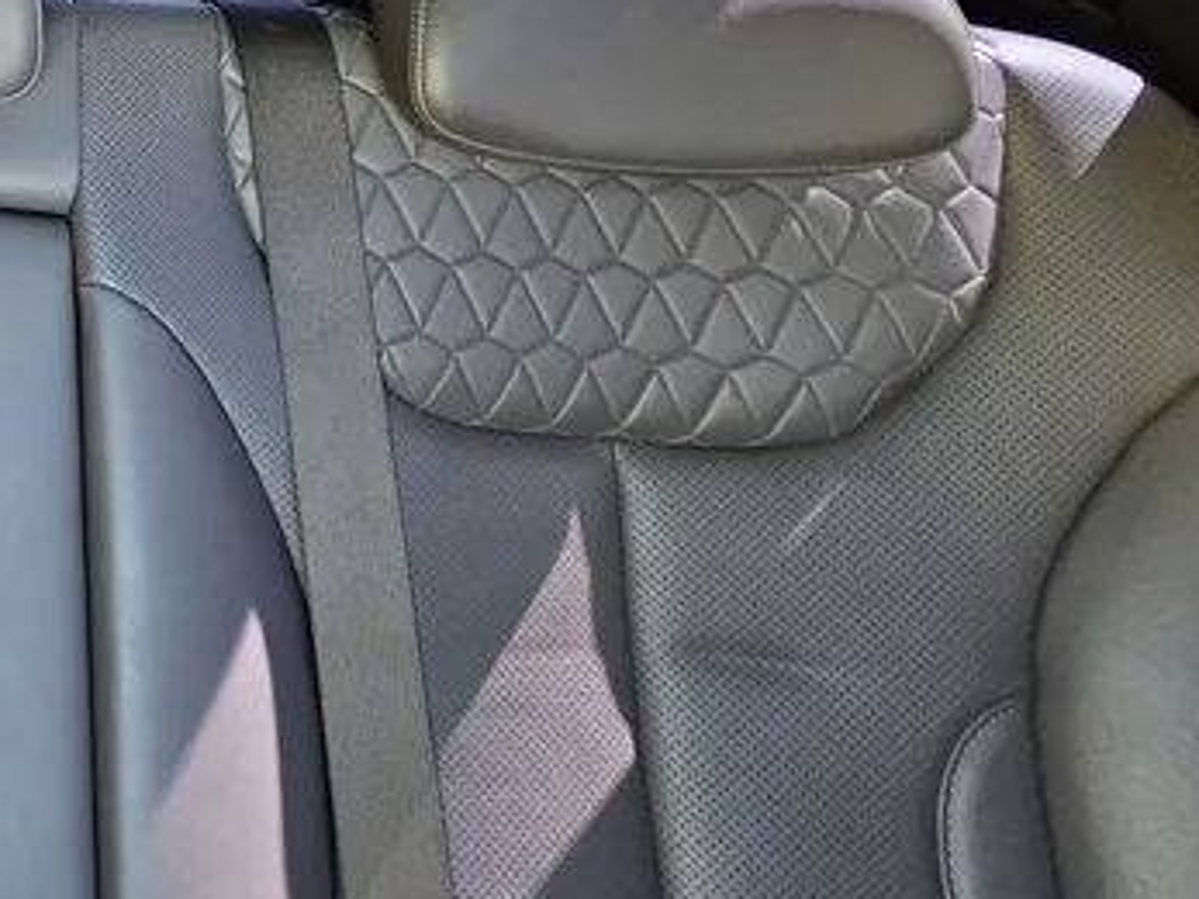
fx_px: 1247
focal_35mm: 36
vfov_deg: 33.2
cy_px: -149
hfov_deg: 35.9
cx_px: -335
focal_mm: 2.2
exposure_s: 1/50
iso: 125
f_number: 2.2
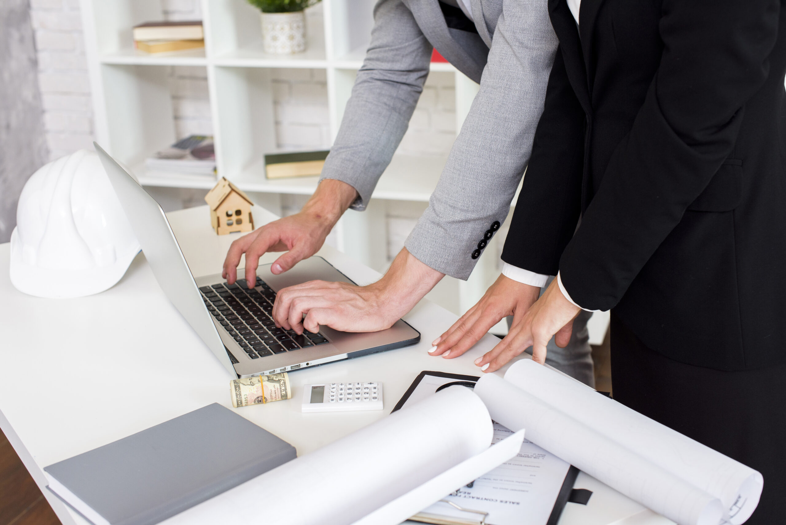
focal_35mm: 50
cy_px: 262
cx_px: 393
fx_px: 1092
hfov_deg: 39.6
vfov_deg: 27.0
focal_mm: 50
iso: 320
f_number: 5
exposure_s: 1/160
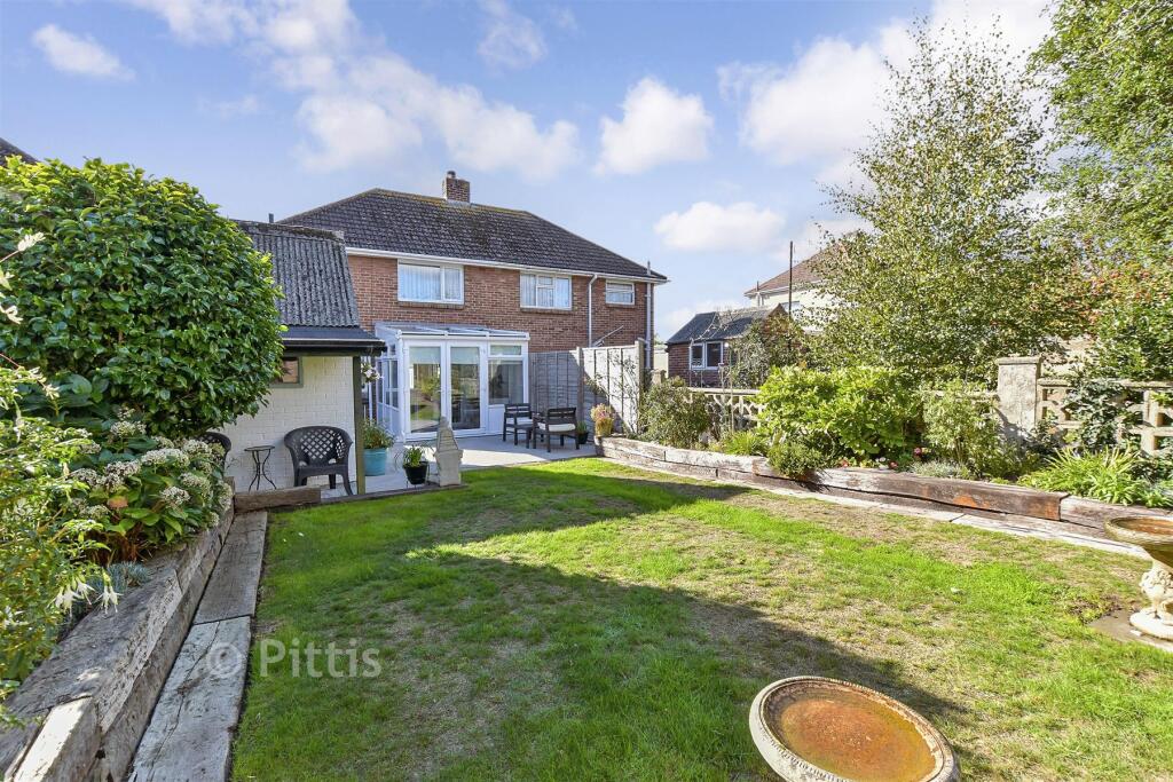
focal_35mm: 15
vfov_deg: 77.3
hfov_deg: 100.4
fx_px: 489
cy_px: 391
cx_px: 586
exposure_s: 1/80
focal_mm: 10
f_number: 8
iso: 160
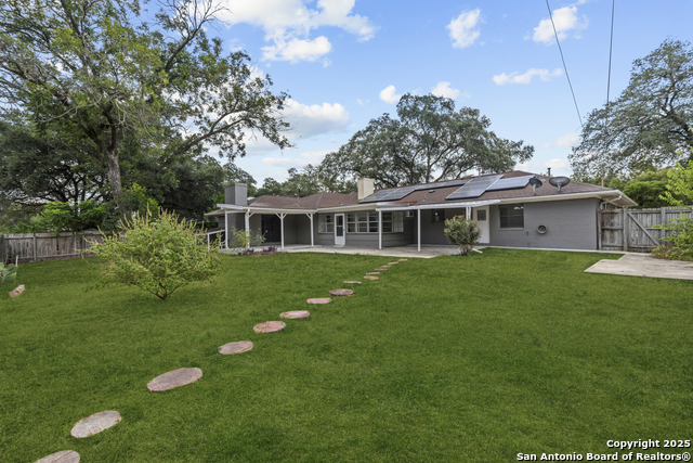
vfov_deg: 73.8
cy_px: 232
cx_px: 346
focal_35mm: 16
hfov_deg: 96.7
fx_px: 308
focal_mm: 16
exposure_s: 1/160
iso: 200
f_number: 9
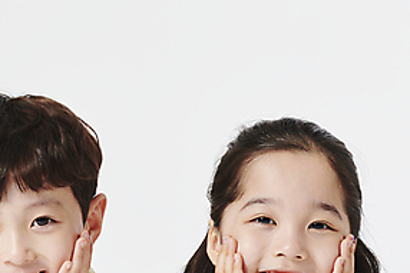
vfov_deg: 5.2
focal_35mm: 262
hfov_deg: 7.9
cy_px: 262
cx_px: 136
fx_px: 2985
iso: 100
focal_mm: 125
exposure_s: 1/125
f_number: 11
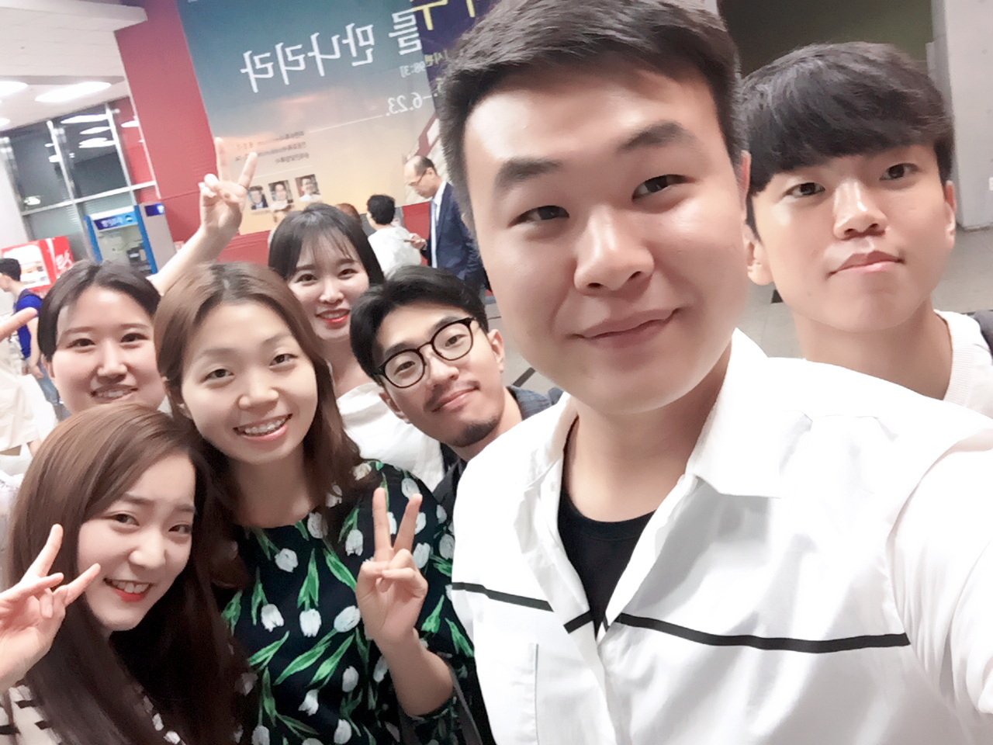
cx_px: 496
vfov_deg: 45.4
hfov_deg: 58.4
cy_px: 372
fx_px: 889
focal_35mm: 31
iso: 100
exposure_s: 1/30
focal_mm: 2.65
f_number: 2.2
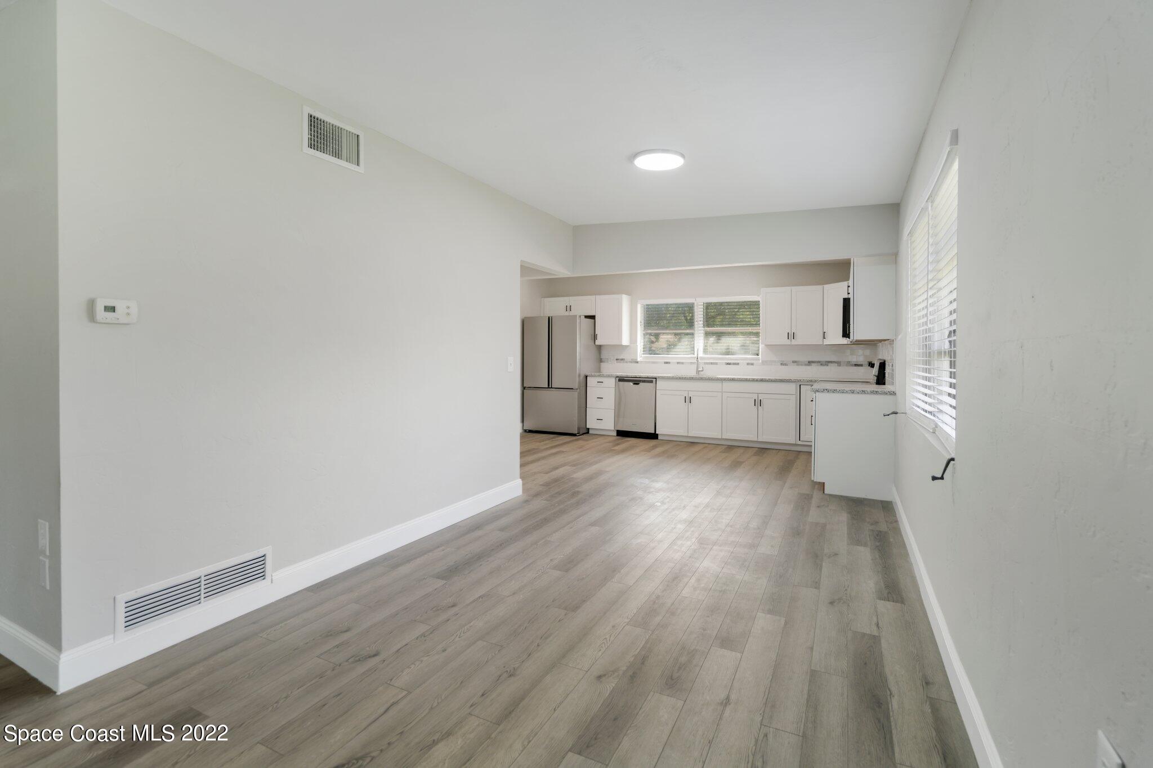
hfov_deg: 96.7
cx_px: 576
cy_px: 384
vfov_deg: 73.7
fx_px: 512
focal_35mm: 16
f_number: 5.6
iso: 320
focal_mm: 16
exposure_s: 1/13
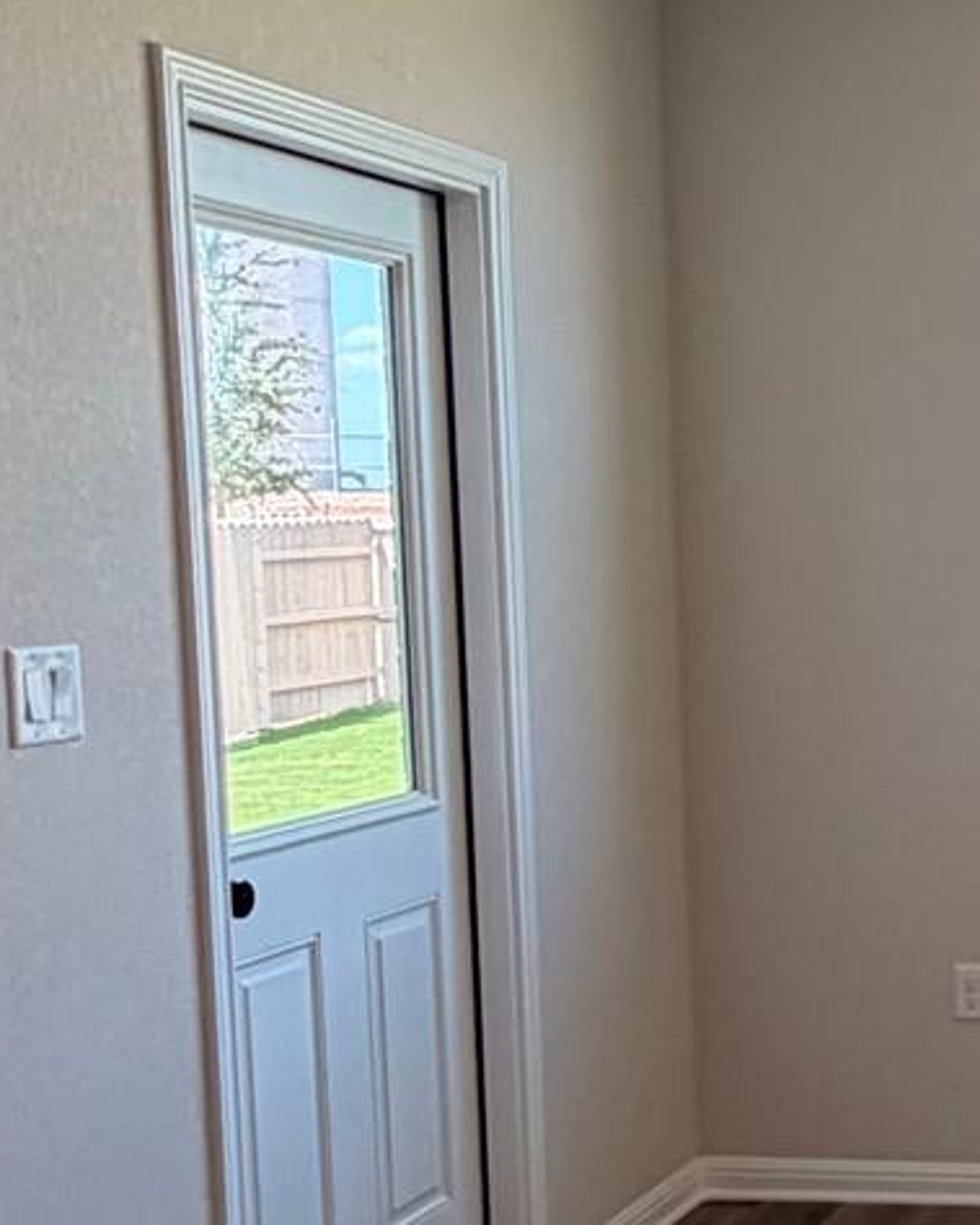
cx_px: 1458
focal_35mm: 59
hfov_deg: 21.7
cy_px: 729
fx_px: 2140
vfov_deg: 31.9
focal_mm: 2.22
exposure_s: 1/120
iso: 100
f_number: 2.2
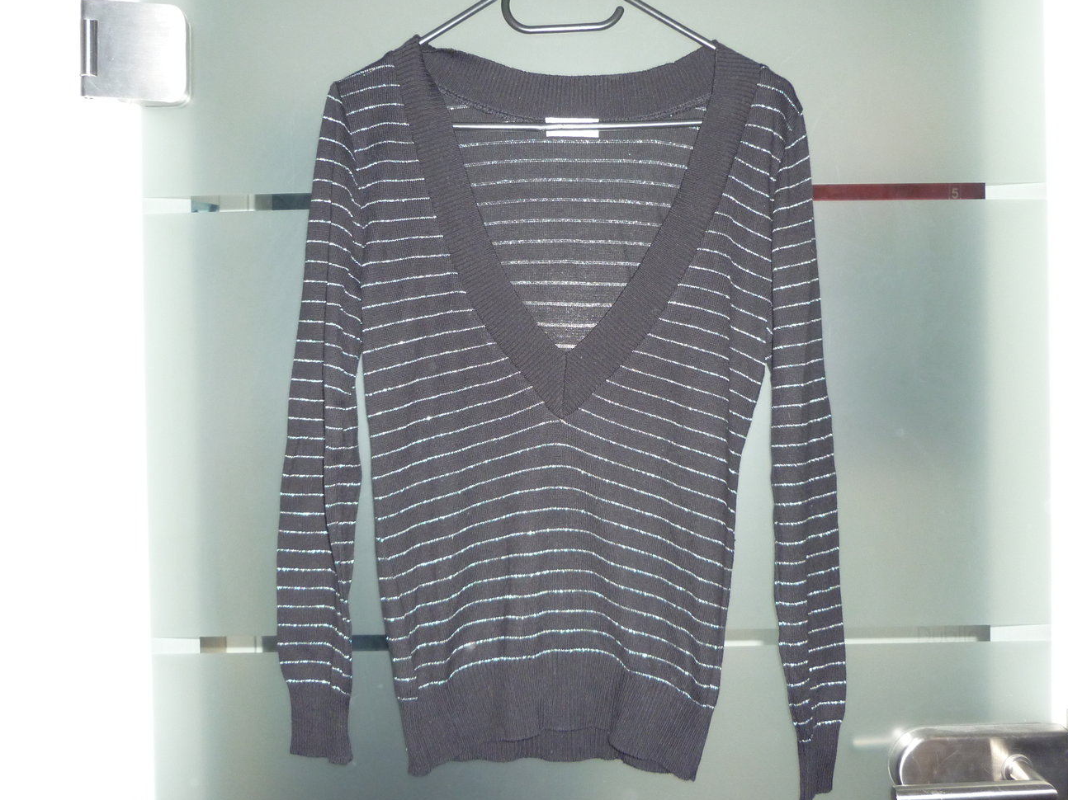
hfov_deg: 54.0
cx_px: 526
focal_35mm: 34
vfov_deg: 41.8
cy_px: 397
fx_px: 1049
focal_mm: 5.5
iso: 200
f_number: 2.8
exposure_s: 1/125
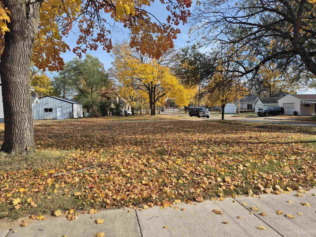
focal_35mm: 23
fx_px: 210
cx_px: 158
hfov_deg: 73.9
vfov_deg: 58.9
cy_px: 118
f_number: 1.8
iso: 25
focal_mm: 5.4
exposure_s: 1/1084
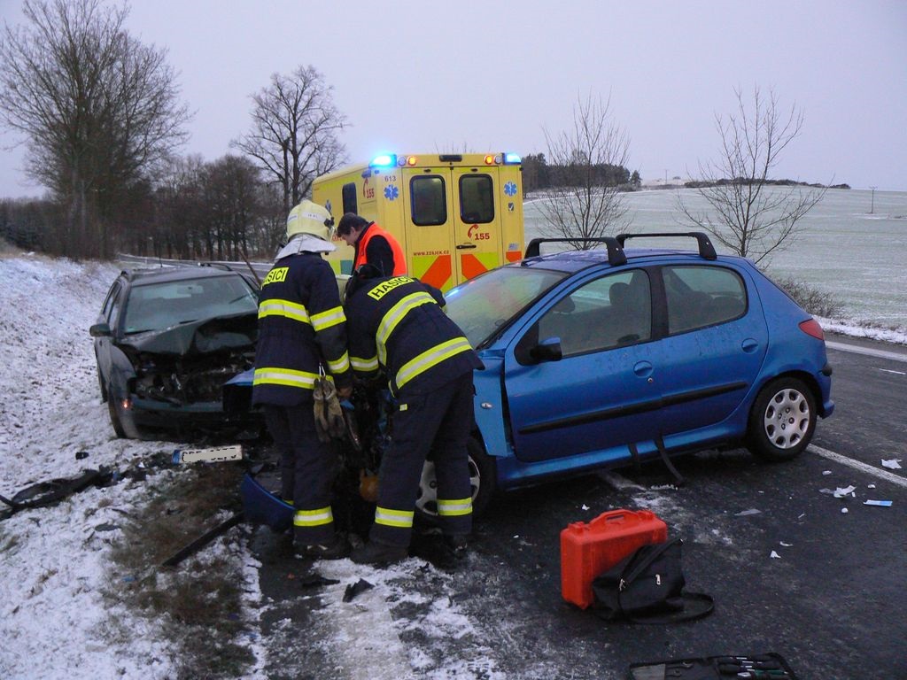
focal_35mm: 36
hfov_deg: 51.4
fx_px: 943
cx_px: 454
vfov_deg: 39.7
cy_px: 340
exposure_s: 1/25
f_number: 2.8
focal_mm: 6
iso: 200
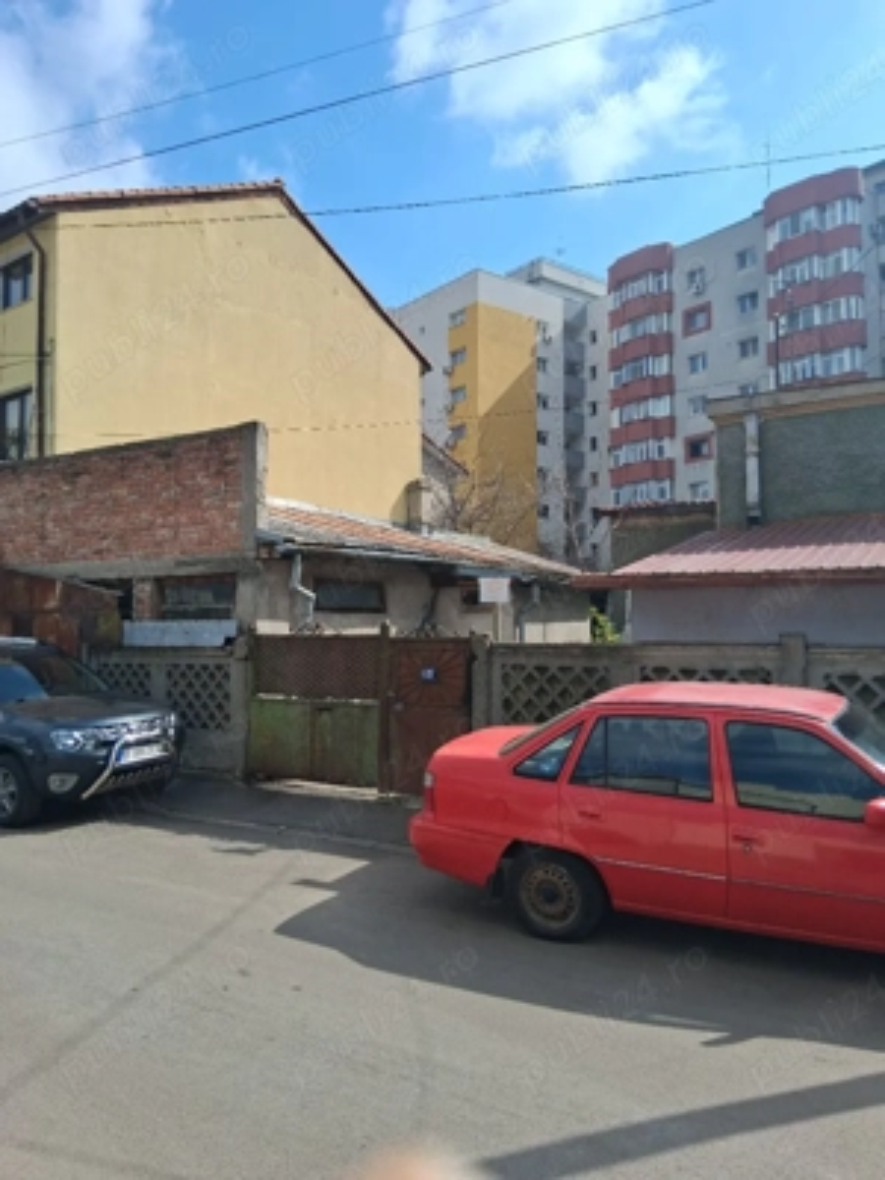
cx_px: 442
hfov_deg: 53.1
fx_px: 886
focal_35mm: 26
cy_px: 590
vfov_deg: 67.3
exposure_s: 1/769
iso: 25
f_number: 1.8
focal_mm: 3.98
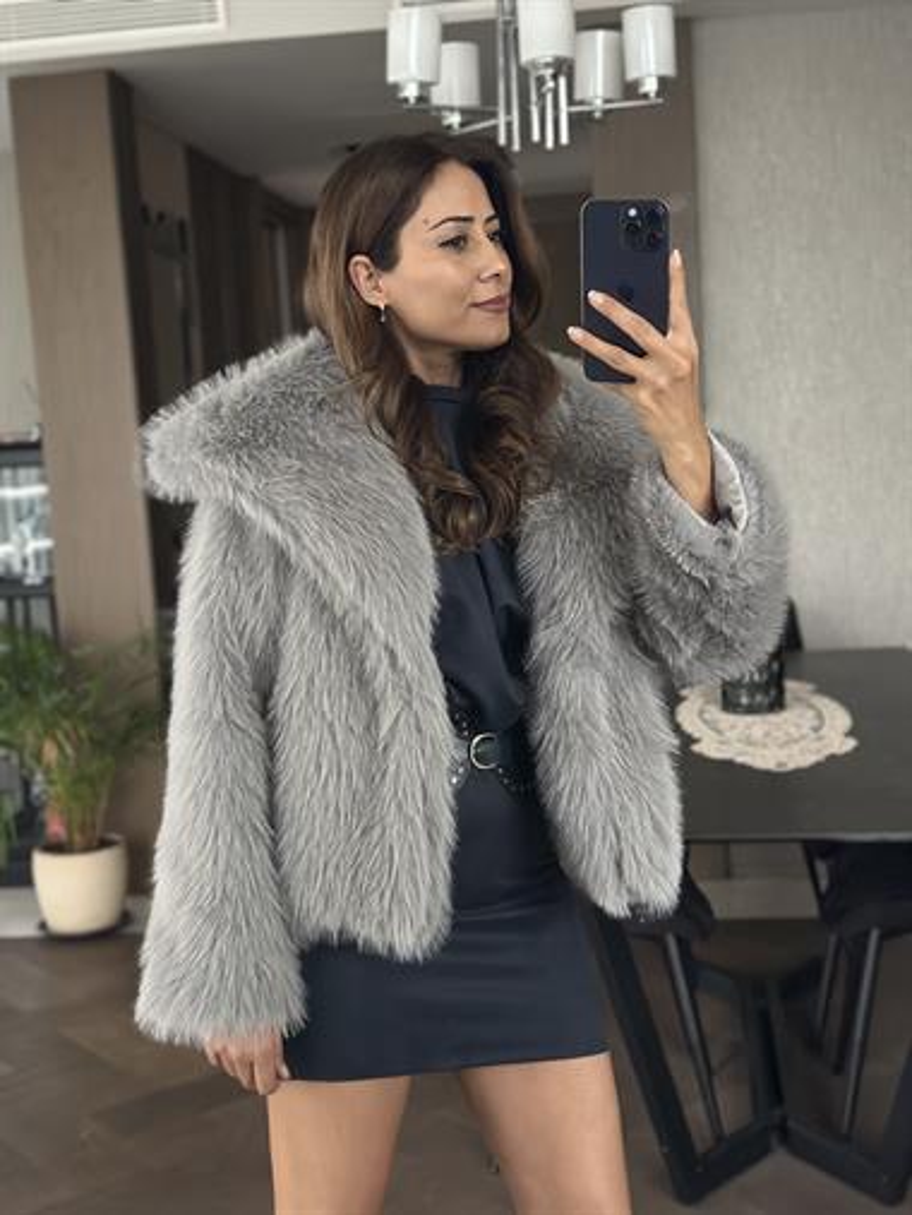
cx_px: 456
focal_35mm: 48
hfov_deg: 30.3
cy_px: 608
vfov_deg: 39.6
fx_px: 1685
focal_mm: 6.86
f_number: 1.78
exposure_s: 1/32
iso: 800
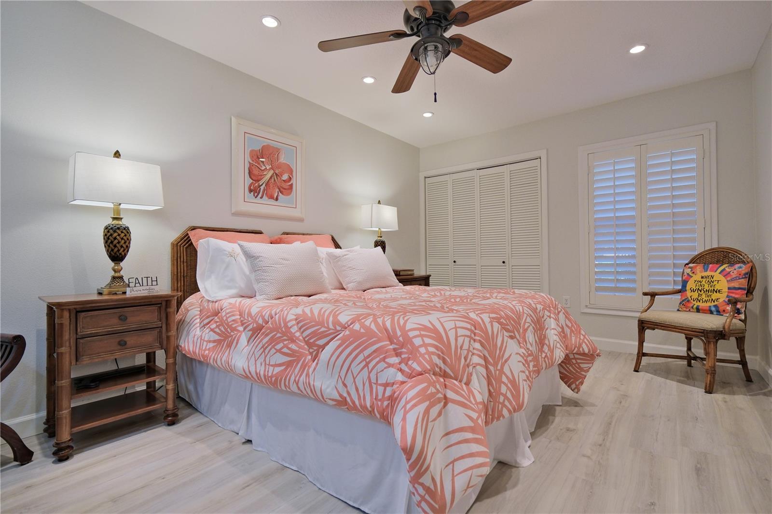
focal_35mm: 15
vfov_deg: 77.3
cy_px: 257
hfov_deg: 100.4
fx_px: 322
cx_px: 386
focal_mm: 10.3
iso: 640
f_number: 4
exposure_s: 1/60
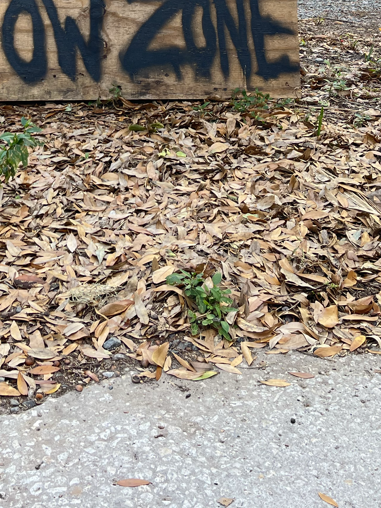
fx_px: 895
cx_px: 103
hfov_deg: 23.8
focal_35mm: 61
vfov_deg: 28.4
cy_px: -72
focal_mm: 5.1
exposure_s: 1/172
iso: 50
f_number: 1.6
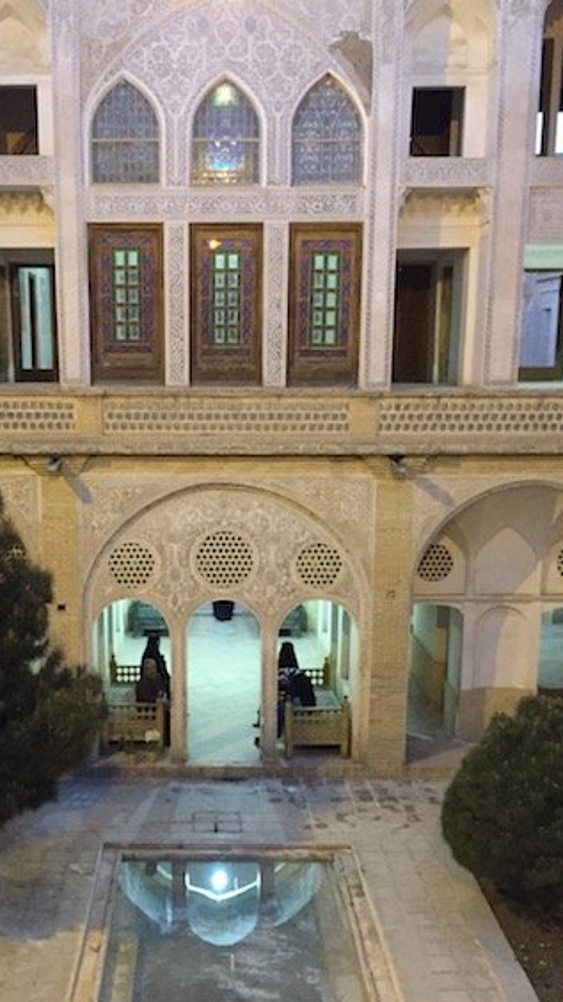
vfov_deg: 47.0
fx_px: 1142
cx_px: 197
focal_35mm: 43
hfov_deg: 27.6
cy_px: 609
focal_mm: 4.15
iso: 320
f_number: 2.2
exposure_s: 1/17
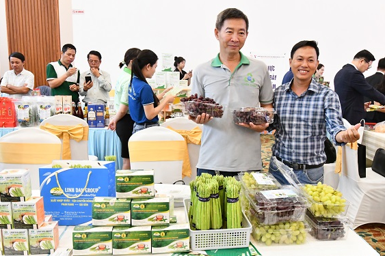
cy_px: 130
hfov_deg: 58.7
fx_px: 342
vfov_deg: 41.1
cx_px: 202
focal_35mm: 32
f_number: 8
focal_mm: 20
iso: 7200
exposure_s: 1/30
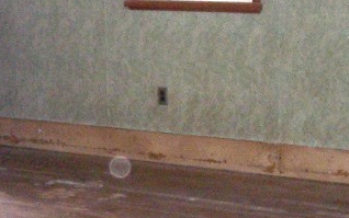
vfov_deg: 11.3
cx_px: 95
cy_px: 119
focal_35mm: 116
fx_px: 1104
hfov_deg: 17.9
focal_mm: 5.6
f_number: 2.7
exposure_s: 1/60
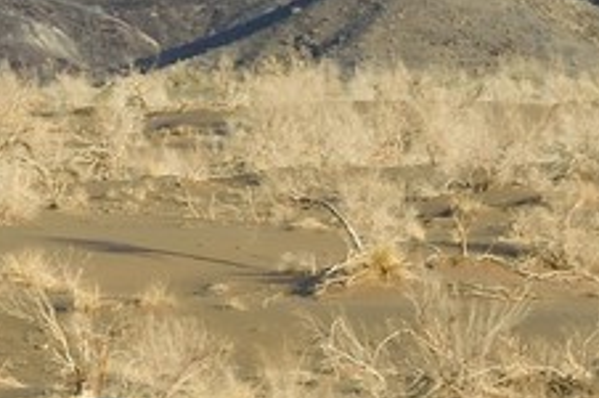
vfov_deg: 1.2
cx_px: -1248
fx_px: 19423
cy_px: -141
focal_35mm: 1169
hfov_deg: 1.8
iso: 200
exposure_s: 1/320
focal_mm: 165
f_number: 9
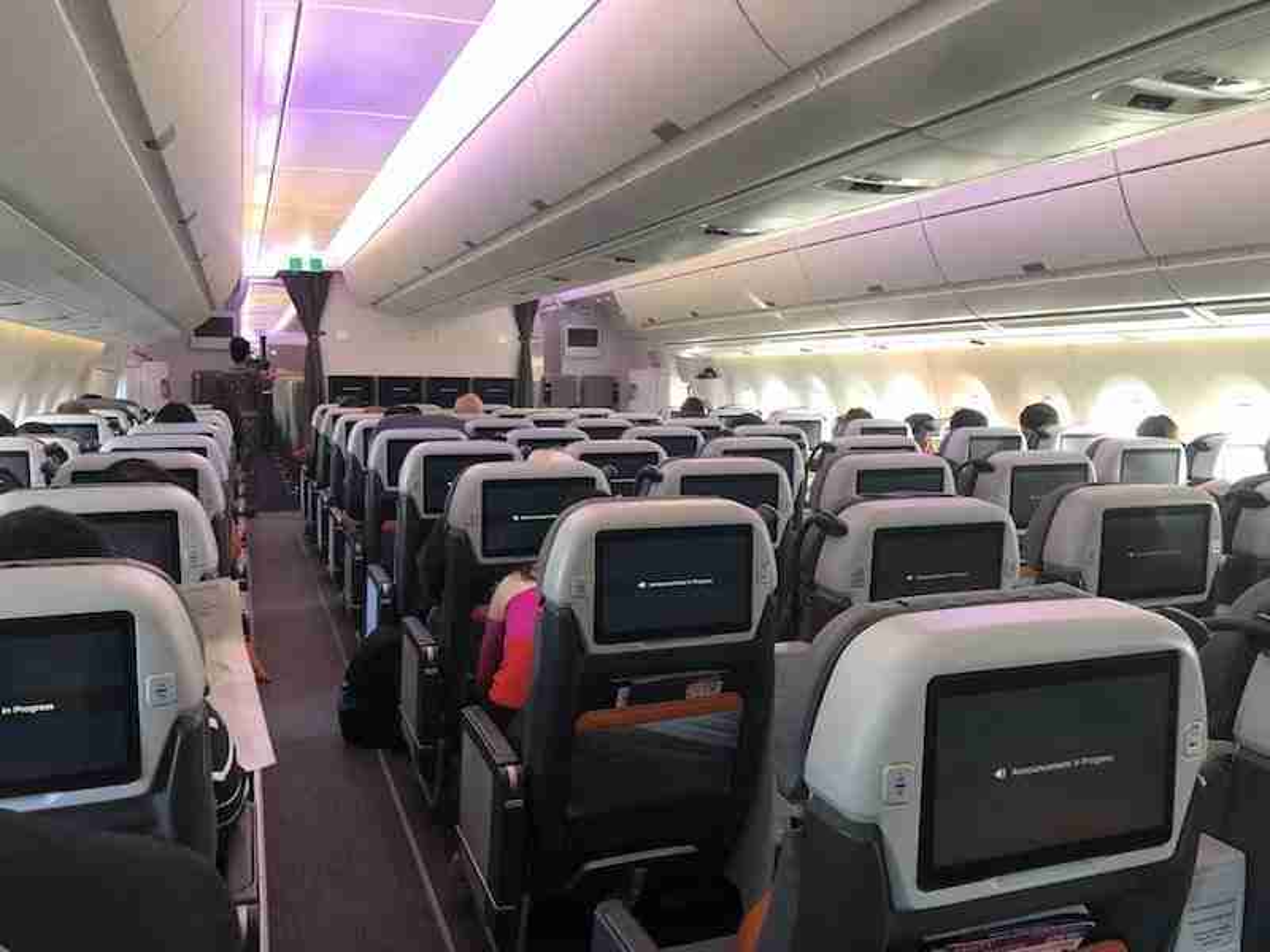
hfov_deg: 63.4
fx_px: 1027
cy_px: 476
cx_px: 635
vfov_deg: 49.7
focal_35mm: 28
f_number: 1.8
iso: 40
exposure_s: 1/25
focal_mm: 3.99
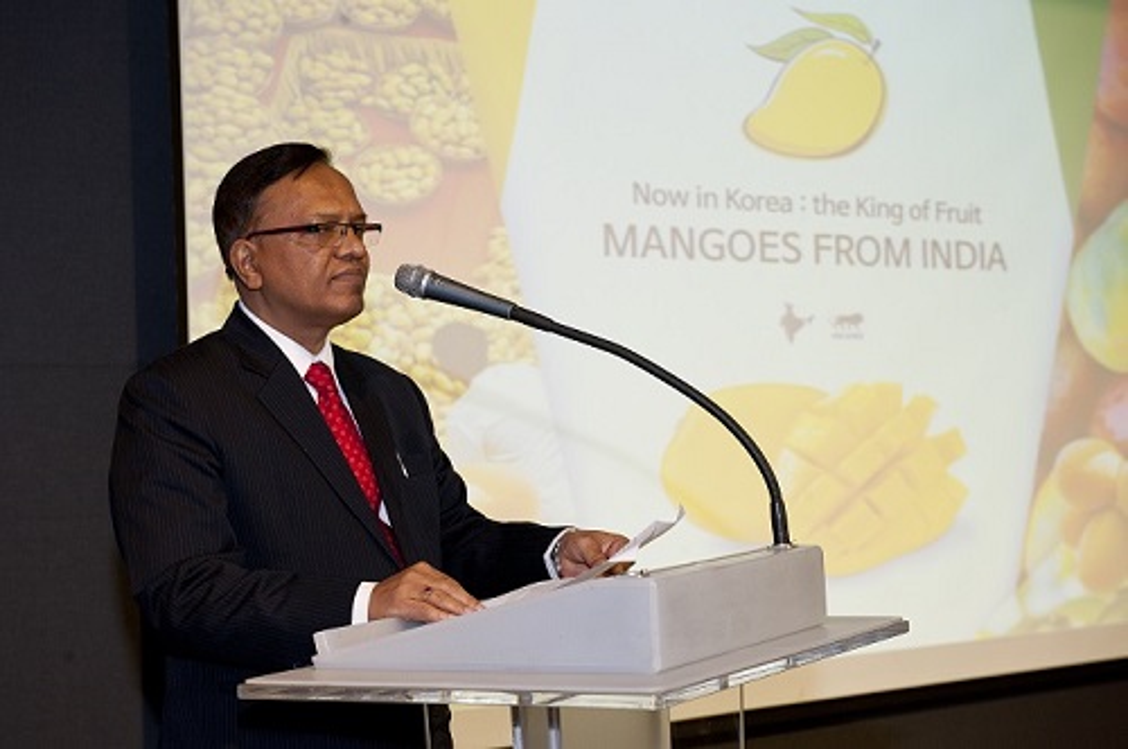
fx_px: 2190
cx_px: 564
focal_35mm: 70
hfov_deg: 28.9
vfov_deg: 19.4
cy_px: 374
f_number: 5.6
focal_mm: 70
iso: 1000
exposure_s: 1/60
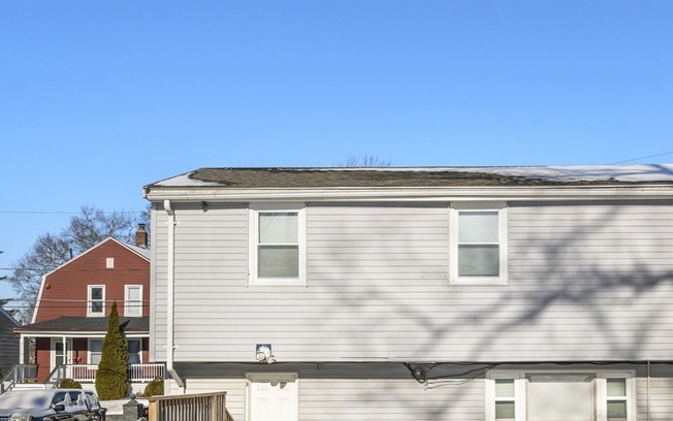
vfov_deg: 26.4
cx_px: 485
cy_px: 332
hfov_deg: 40.9
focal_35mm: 48
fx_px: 881
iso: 320
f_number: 7.1
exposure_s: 1/4000
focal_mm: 30
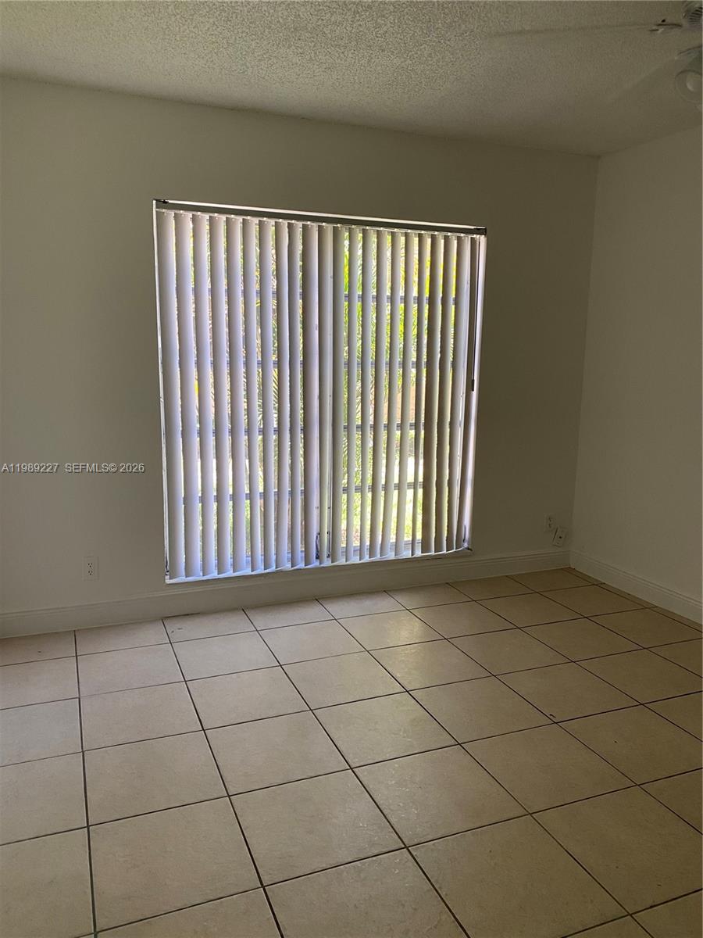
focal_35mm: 26
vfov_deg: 67.3
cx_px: 352
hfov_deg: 53.1
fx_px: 704
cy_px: 469
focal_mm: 4.25
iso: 125
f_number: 1.8
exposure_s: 1/93
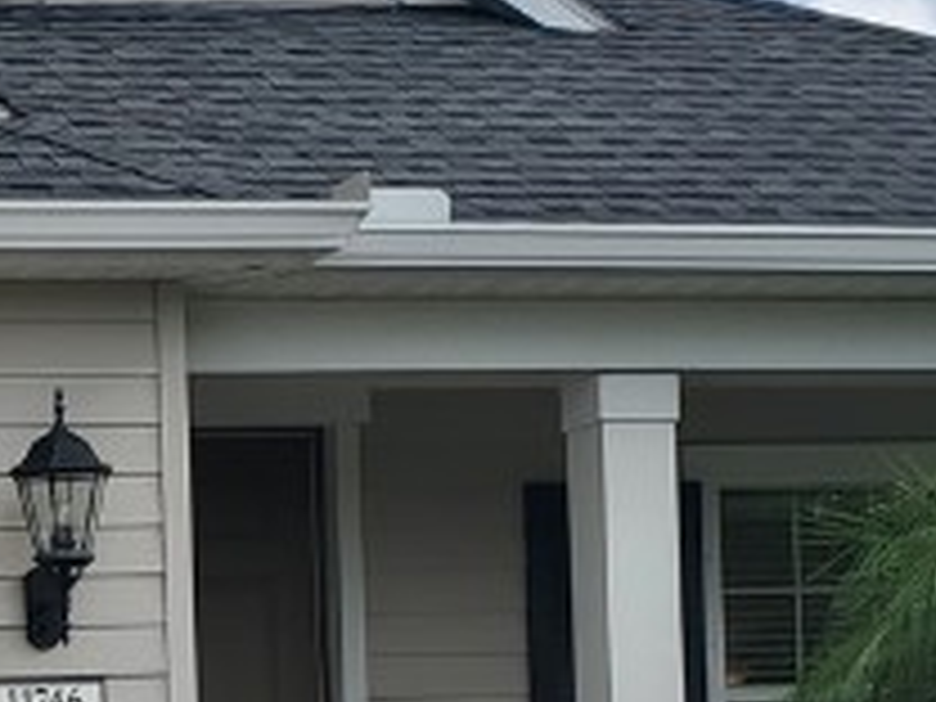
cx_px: -189
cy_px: 828
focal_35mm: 128
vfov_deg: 11.4
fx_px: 3461
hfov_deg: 14.9
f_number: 2.4
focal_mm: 4.3
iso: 50
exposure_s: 1/1142
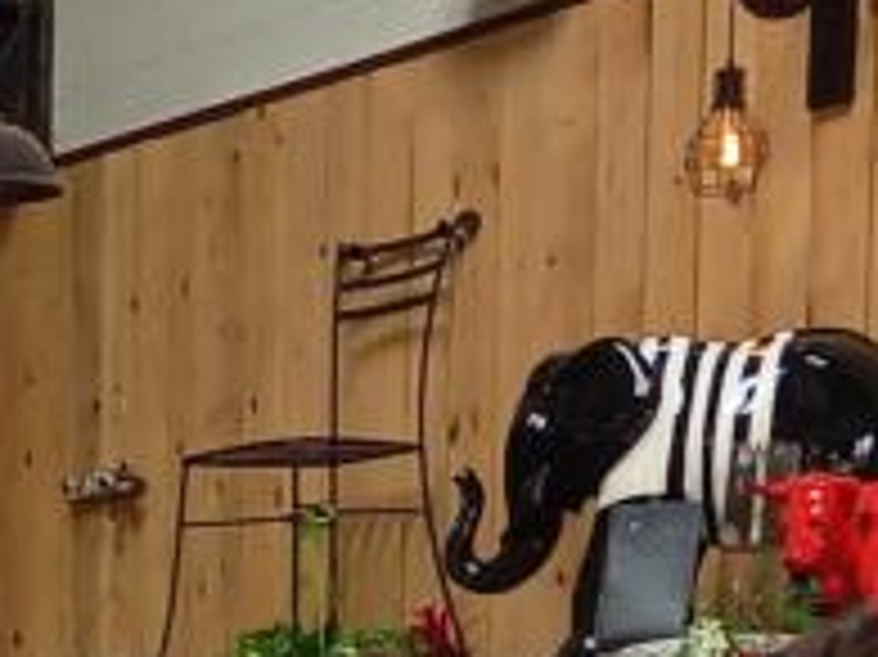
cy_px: 1539
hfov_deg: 12.4
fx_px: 3904
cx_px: -306
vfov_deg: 8.8
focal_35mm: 154
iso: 100
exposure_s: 1/100
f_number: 2
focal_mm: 4.6
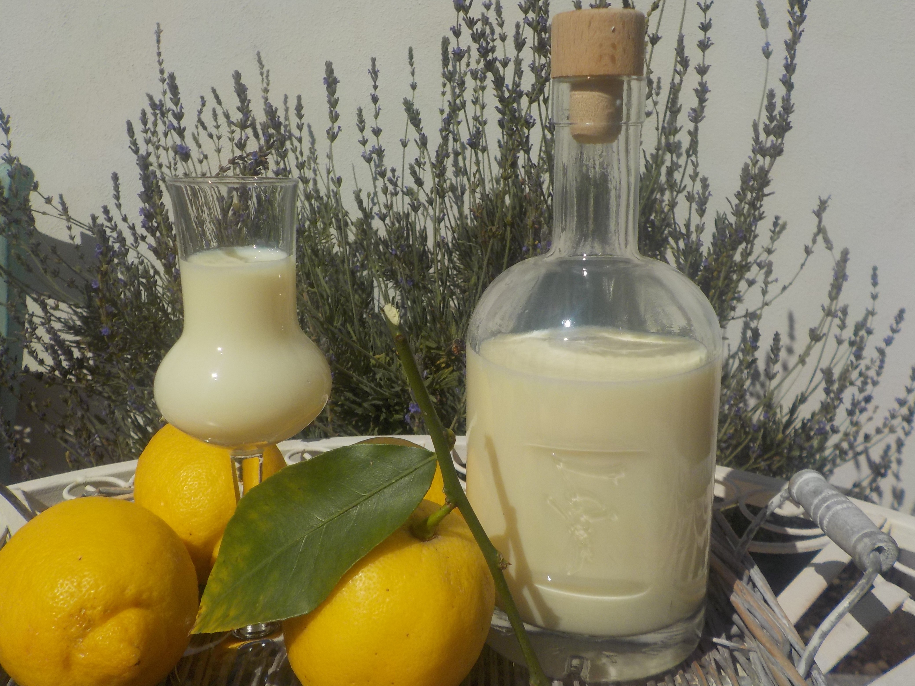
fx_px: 793
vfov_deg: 46.8
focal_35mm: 30
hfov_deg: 60.0
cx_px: 458
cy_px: 343
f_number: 6.6
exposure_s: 1/1000
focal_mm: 4.1
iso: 125
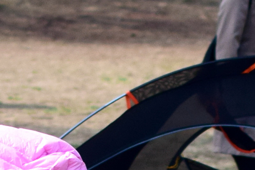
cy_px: 378
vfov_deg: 3.6
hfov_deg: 5.4
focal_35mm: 381
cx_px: 107
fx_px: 2696
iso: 400
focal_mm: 35
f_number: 2.8
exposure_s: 1/2500
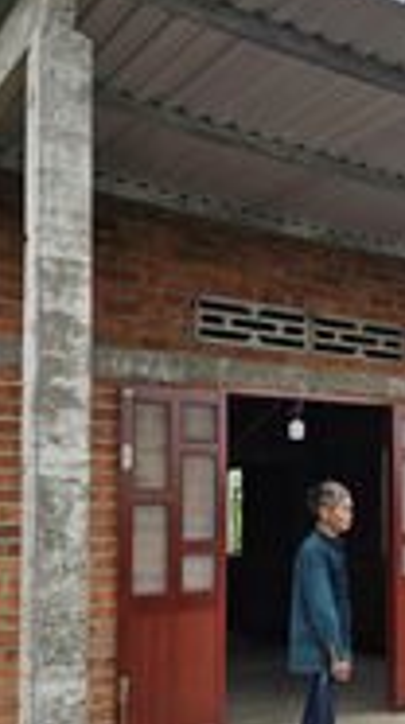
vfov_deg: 43.4
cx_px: 483
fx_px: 901
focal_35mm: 47
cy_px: 453
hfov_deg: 23.2
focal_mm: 6.3
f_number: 1.7
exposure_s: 1/108
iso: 10
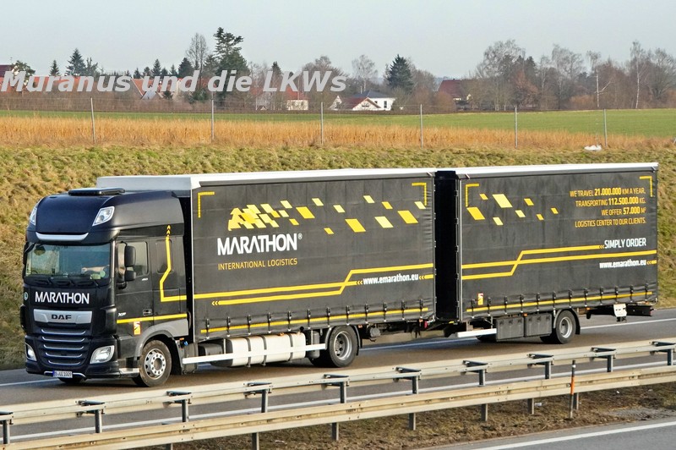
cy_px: 225
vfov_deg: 12.1
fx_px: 2128
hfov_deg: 18.1
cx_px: 338
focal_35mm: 113
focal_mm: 75.6
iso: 4000
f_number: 6.3
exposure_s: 1/3200
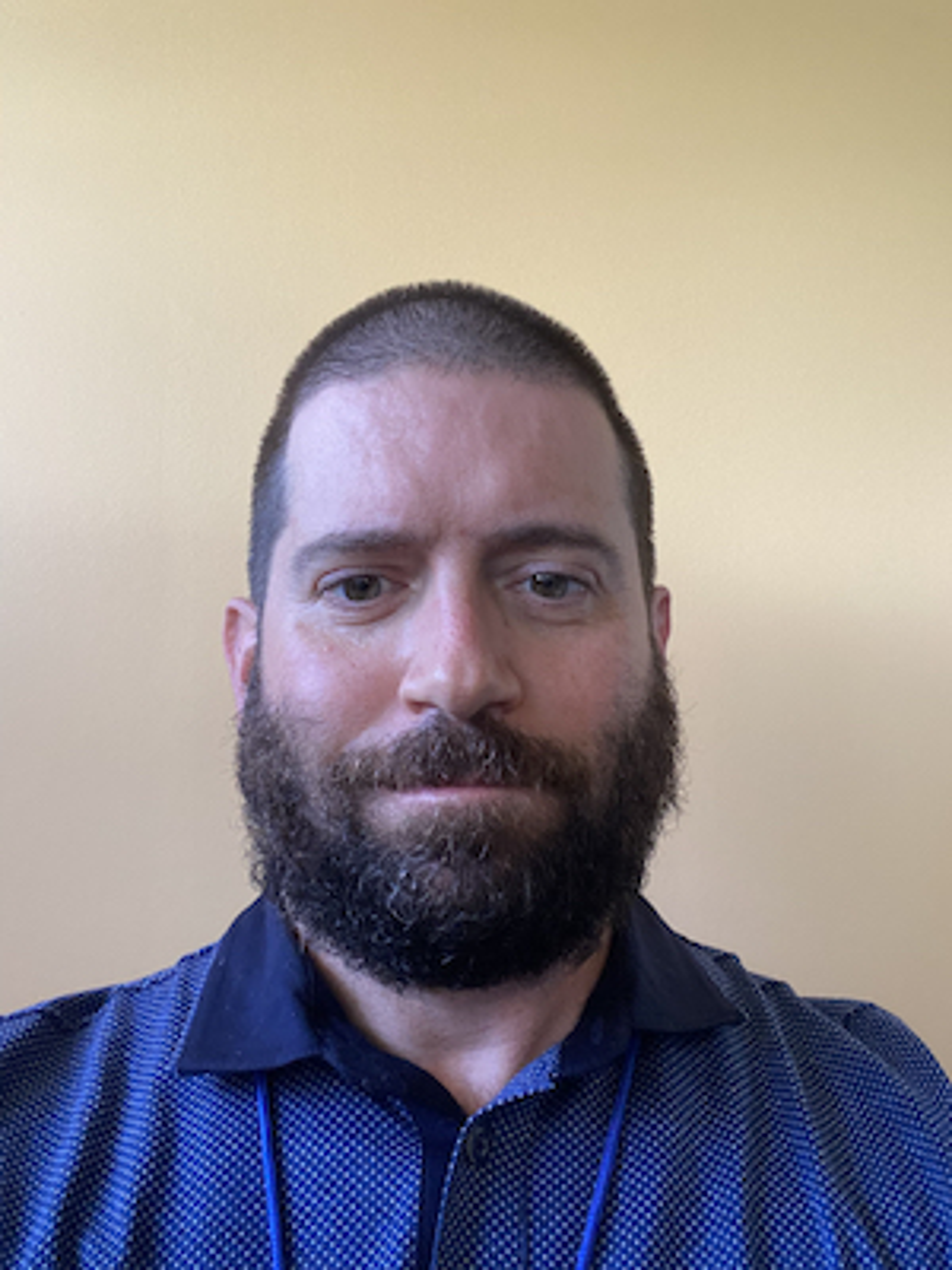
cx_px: 476
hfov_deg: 46.8
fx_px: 1100
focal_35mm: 30
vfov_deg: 60.0
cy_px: 635
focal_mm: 2.71
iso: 320
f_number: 2.2
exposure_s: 1/60
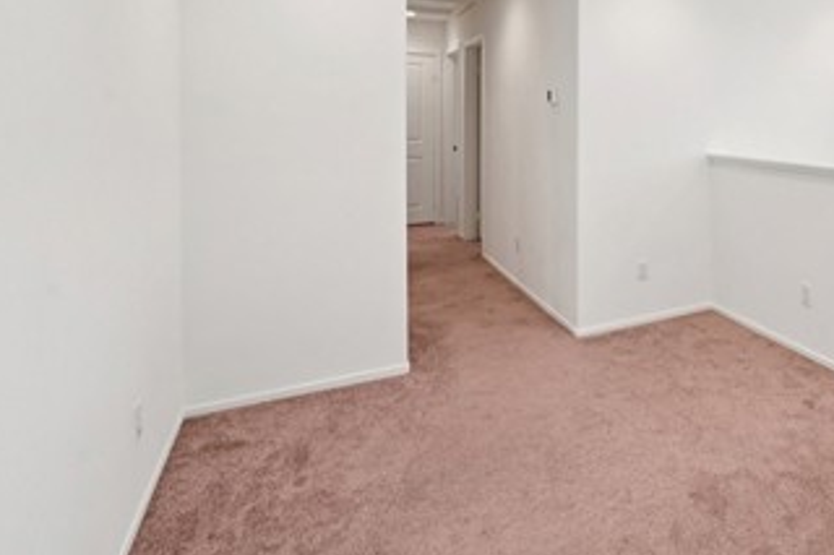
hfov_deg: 65.5
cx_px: 693
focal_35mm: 24
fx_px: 556
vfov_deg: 50.6
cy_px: 130
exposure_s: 1/30
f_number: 9
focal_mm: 12
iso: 200
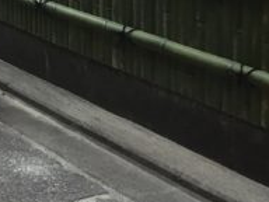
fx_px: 824
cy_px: -127
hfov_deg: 16.8
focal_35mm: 106
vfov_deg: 13.0
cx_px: -136
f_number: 2.2
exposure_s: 1/30
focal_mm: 4.15
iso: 32
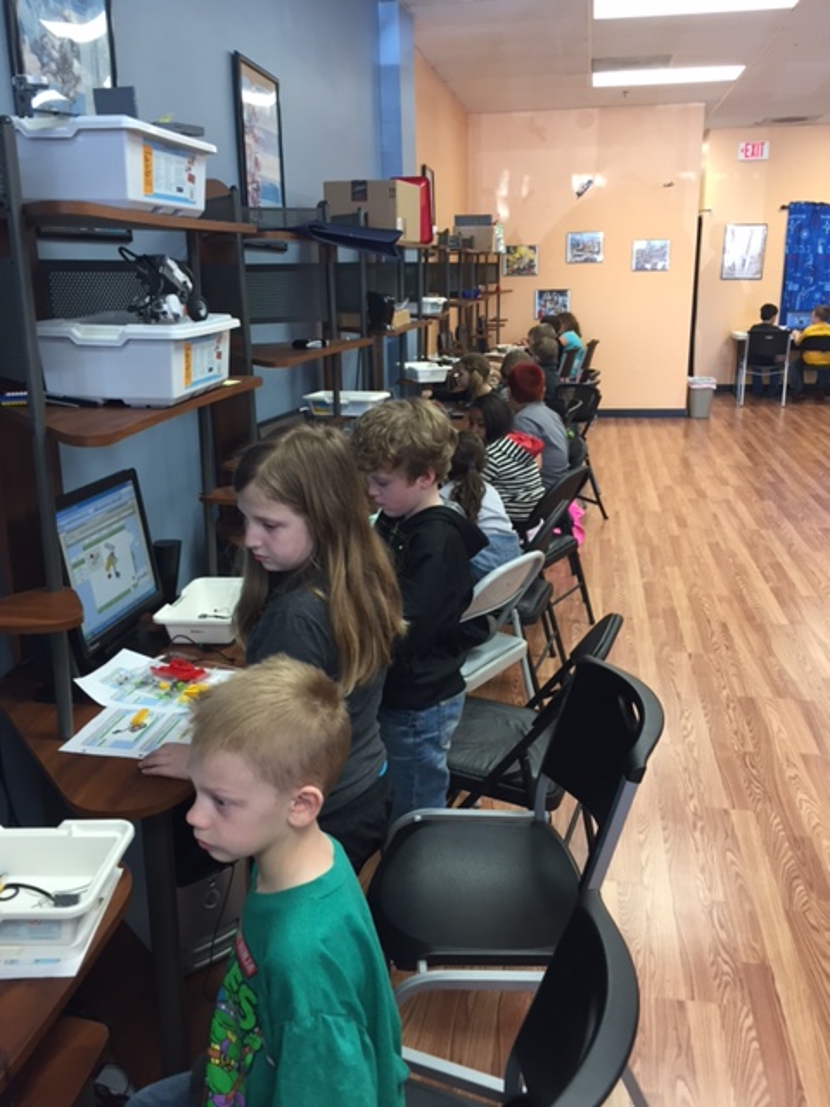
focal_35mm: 29
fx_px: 927
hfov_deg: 48.2
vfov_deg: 61.7
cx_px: 415
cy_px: 554
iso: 64
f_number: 2.2
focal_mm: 4.15
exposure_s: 1/30
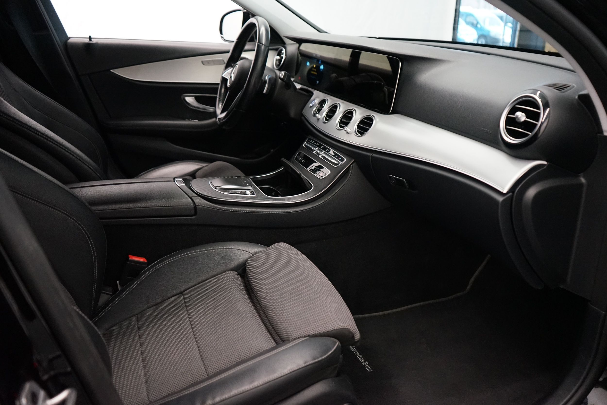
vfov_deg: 46.4
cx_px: 304
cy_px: 202
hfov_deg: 65.5
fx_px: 472
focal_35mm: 28
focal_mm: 28
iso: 4000
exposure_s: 1/160
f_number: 3.5
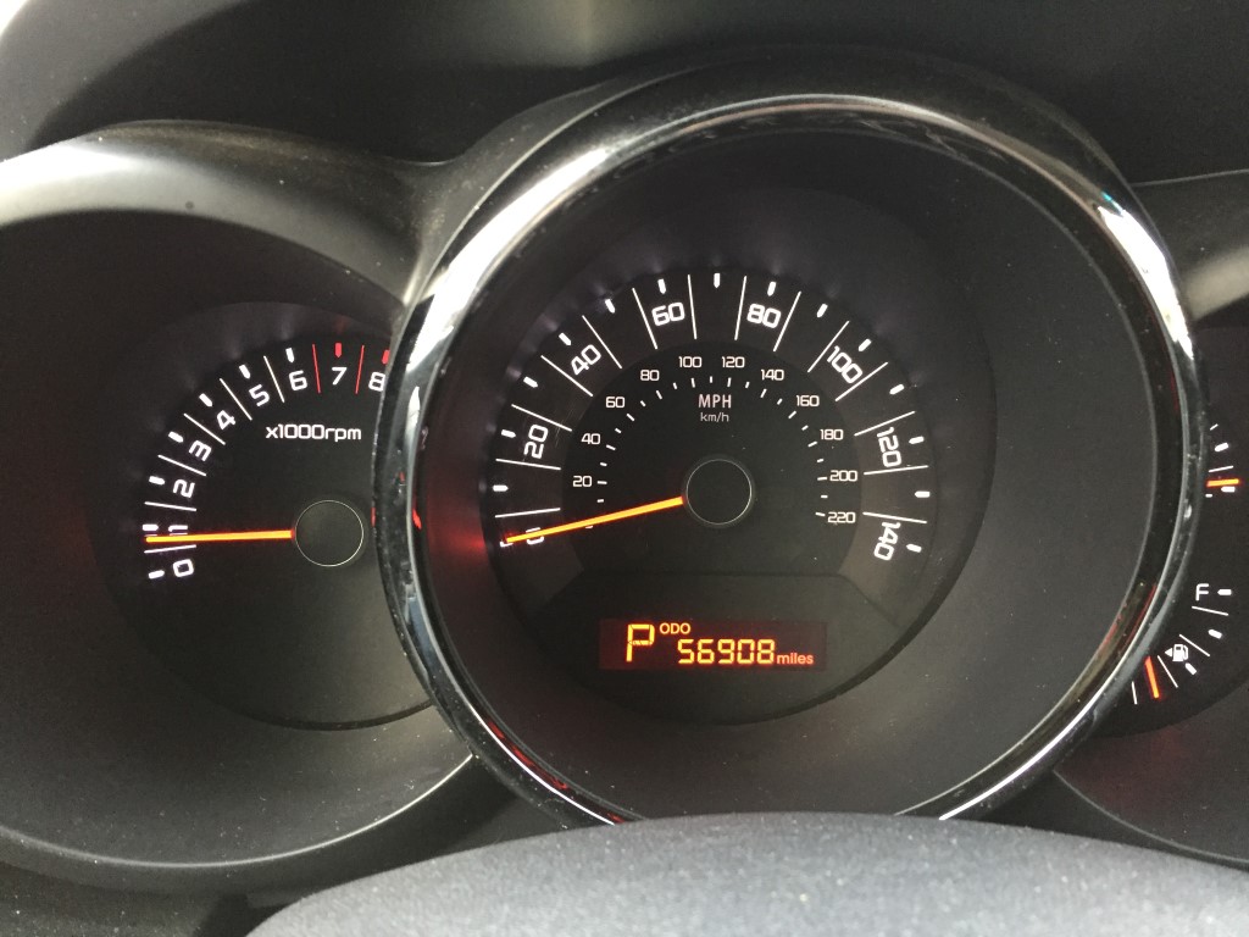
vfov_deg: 48.2
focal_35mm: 29
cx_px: 624
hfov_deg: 61.7
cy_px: 468
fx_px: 1046
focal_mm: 4.15
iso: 250
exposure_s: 1/30
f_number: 2.2
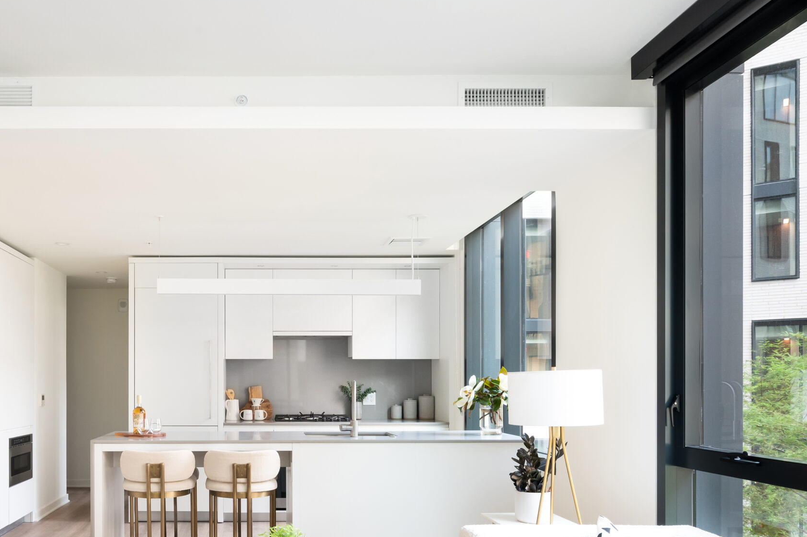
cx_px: 245
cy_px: 380
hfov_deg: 60.3
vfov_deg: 42.9
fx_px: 667
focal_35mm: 30
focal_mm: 19.5
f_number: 13
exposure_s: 1/13
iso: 800
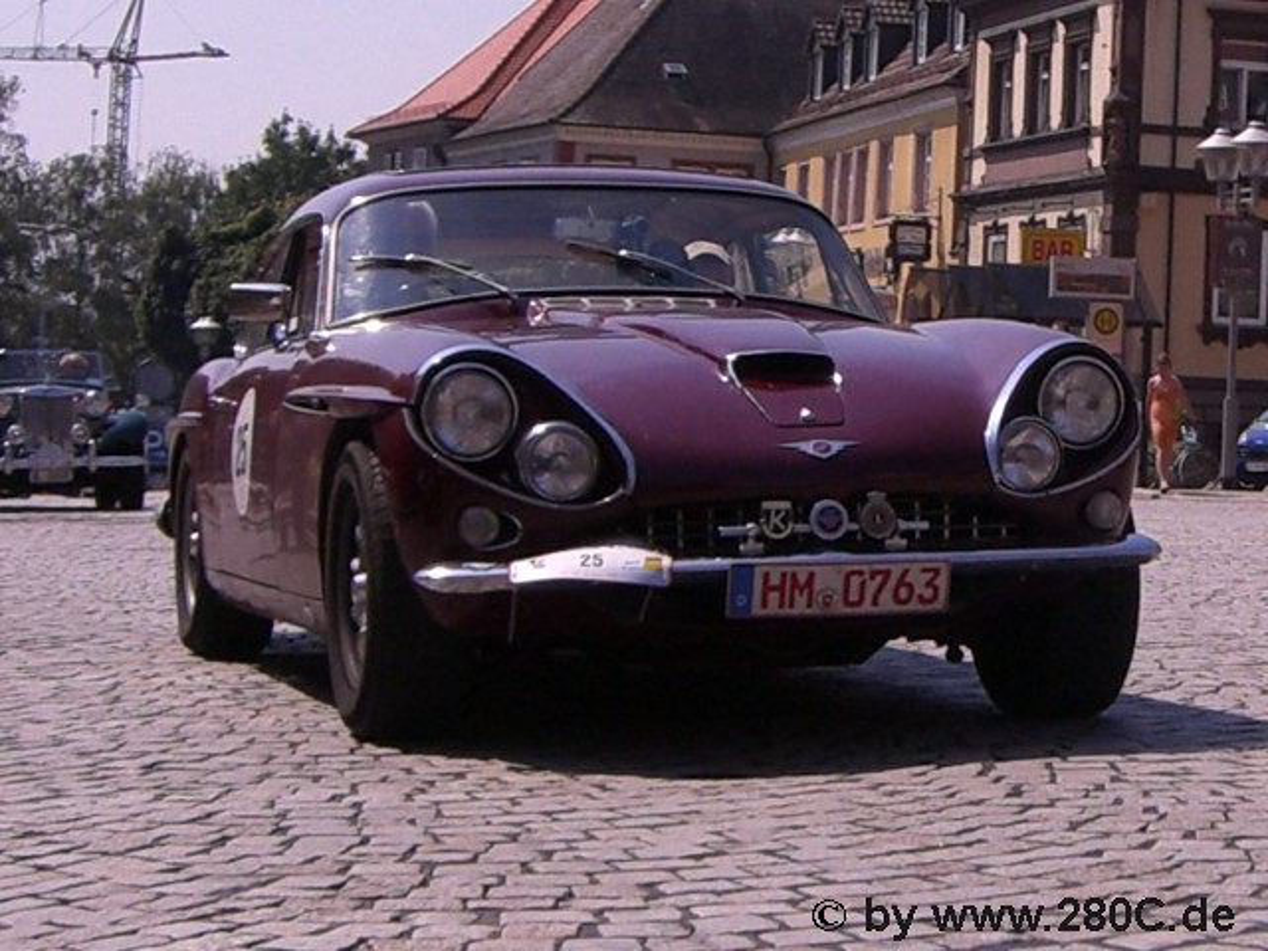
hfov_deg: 49.0
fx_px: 1392
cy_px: 476
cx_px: 634
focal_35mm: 38
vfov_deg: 37.7
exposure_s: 1/1250
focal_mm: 6.2
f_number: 4.3
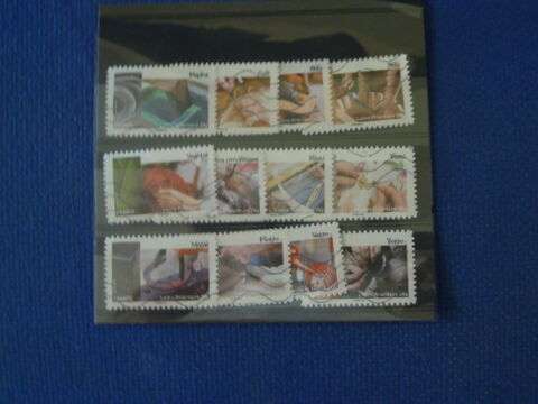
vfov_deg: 27.0
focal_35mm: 54
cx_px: 269
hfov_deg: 35.5
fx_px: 839
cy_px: 202
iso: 400
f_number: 3.7
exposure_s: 1/8
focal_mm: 9.6
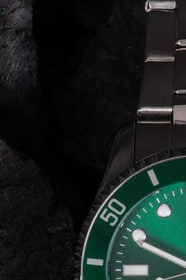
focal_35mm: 347
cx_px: 198
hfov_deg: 4.0
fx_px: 2691
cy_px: 270
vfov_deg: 5.9
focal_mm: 67.5
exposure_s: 1/80
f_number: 8
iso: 400
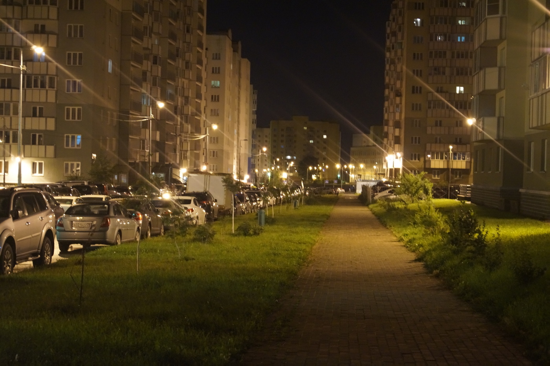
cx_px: 275
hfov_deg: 27.5
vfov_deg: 18.5
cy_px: 183
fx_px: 1122
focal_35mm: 74
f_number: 5.6
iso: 6400
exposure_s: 1/15
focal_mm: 49
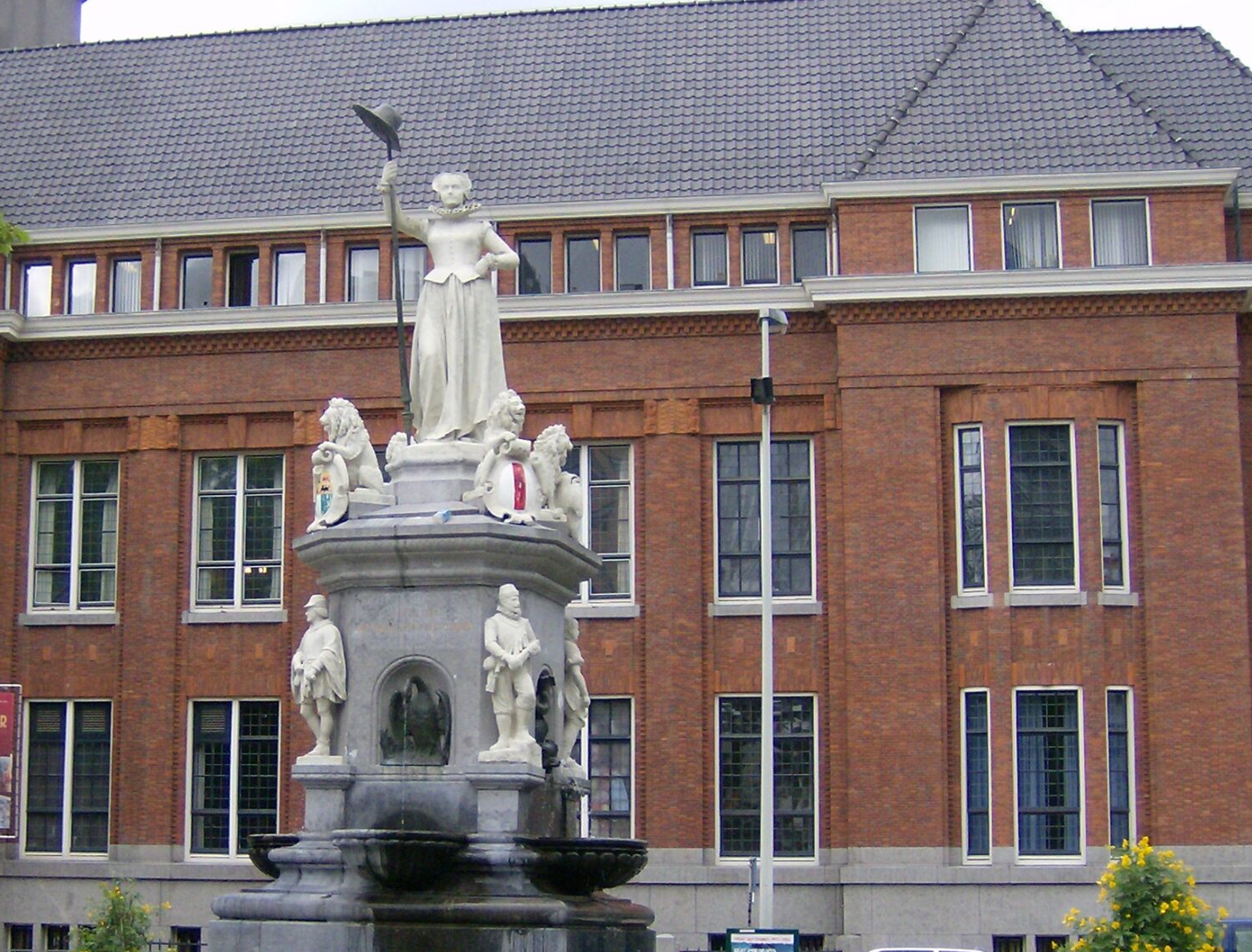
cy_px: 549
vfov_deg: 23.8
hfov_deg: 30.7
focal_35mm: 62
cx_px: 374
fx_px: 2254
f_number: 2.8
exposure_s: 1/372
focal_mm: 6
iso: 100
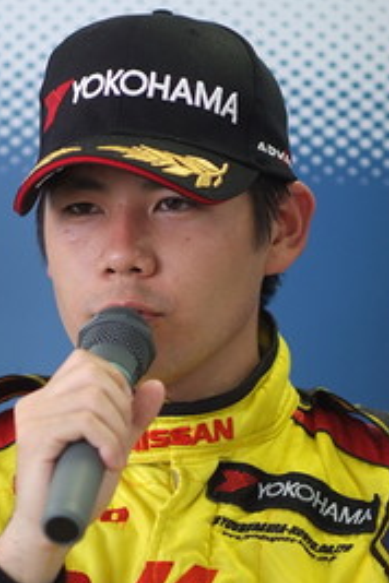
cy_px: 465
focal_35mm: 284
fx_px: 4603
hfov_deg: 4.8
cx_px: 109
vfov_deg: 7.2
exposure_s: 1/125
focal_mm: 105
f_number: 2.5
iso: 800
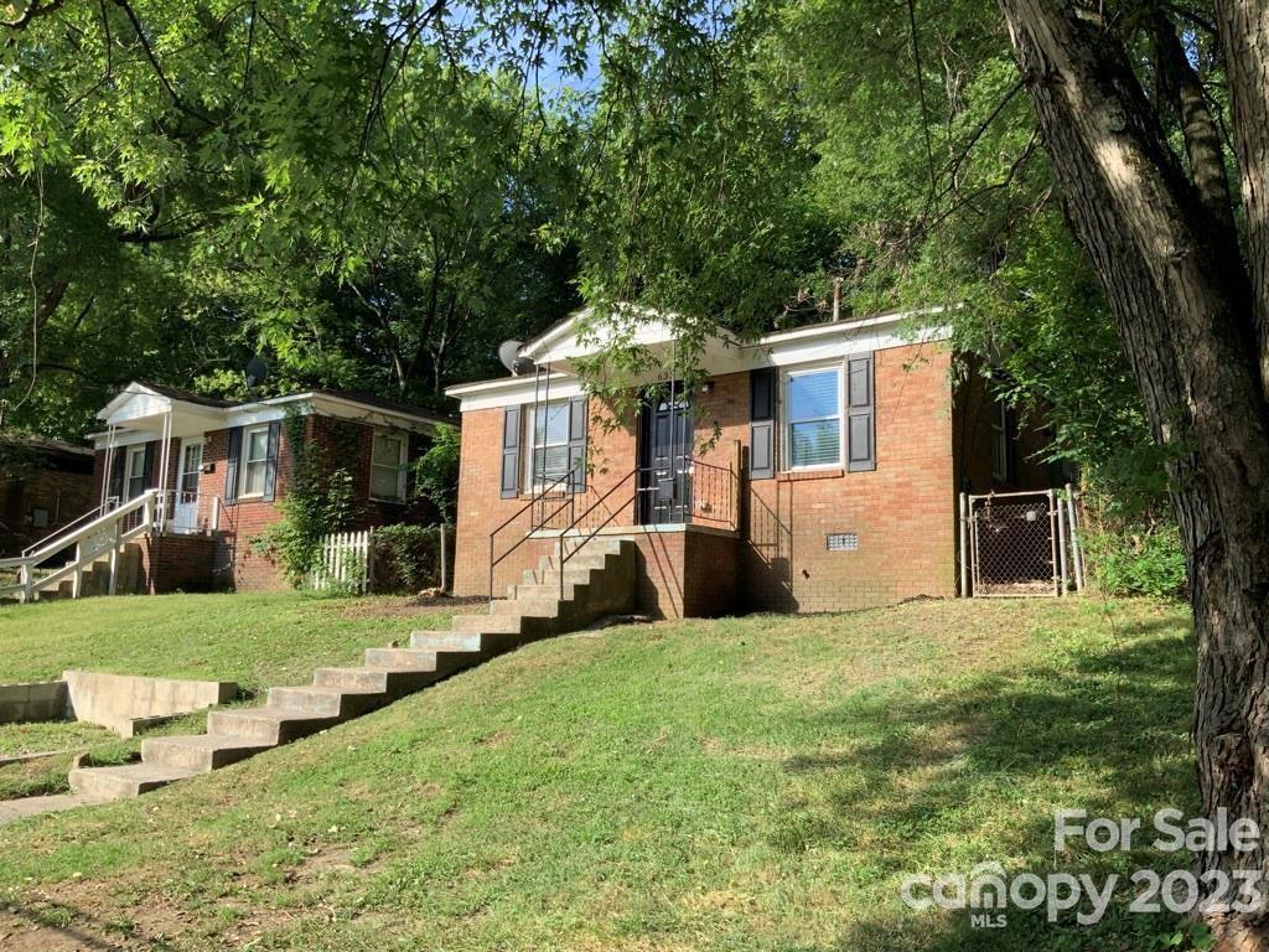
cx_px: 634
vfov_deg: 48.2
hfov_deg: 61.7
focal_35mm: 29
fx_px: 1063
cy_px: 476
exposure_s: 1/642
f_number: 1.8
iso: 16
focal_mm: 3
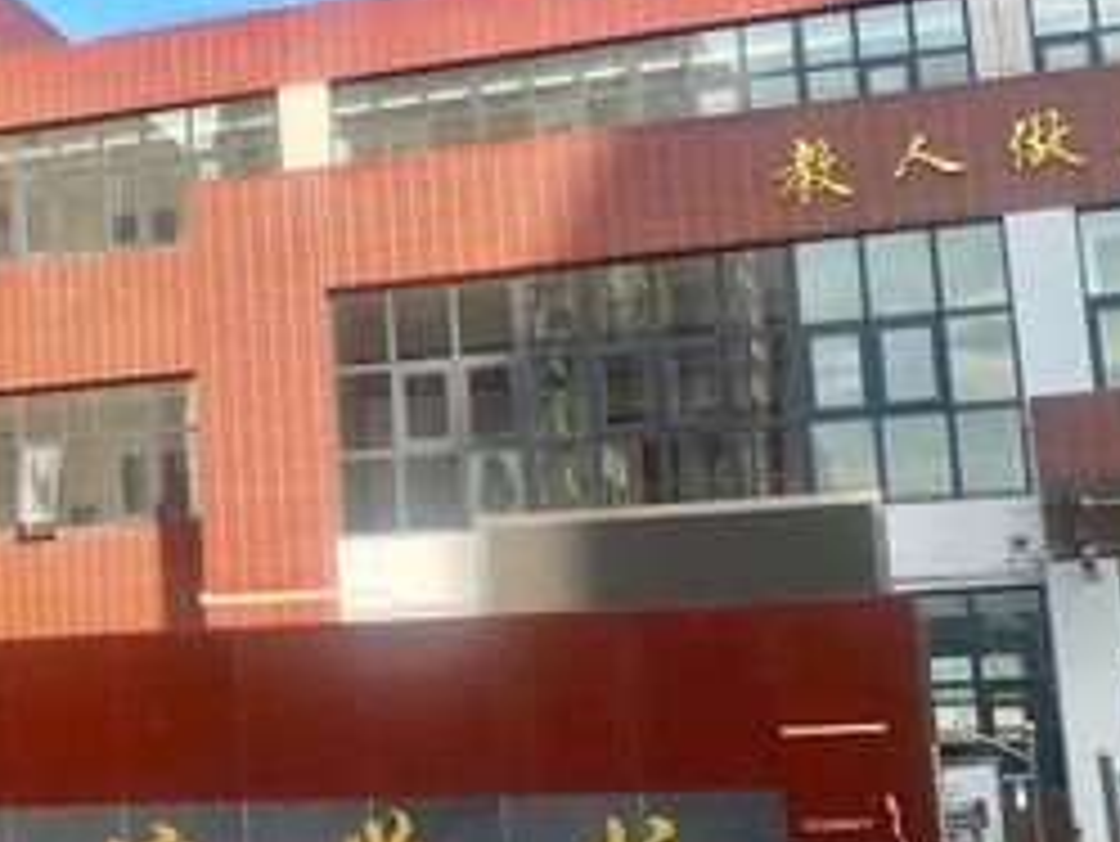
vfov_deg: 20.4
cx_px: 31
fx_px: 2331
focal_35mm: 72
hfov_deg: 25.8
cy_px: 360
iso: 20
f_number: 1.8
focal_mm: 3.99
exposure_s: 1/921
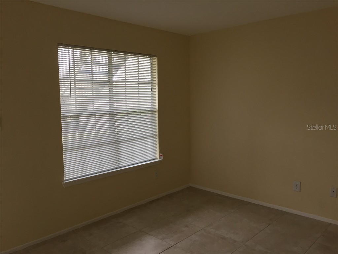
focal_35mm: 29
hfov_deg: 61.7
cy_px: 127
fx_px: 283
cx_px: 169
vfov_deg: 48.2
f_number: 2.2
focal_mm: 4.15
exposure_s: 1/30
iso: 64
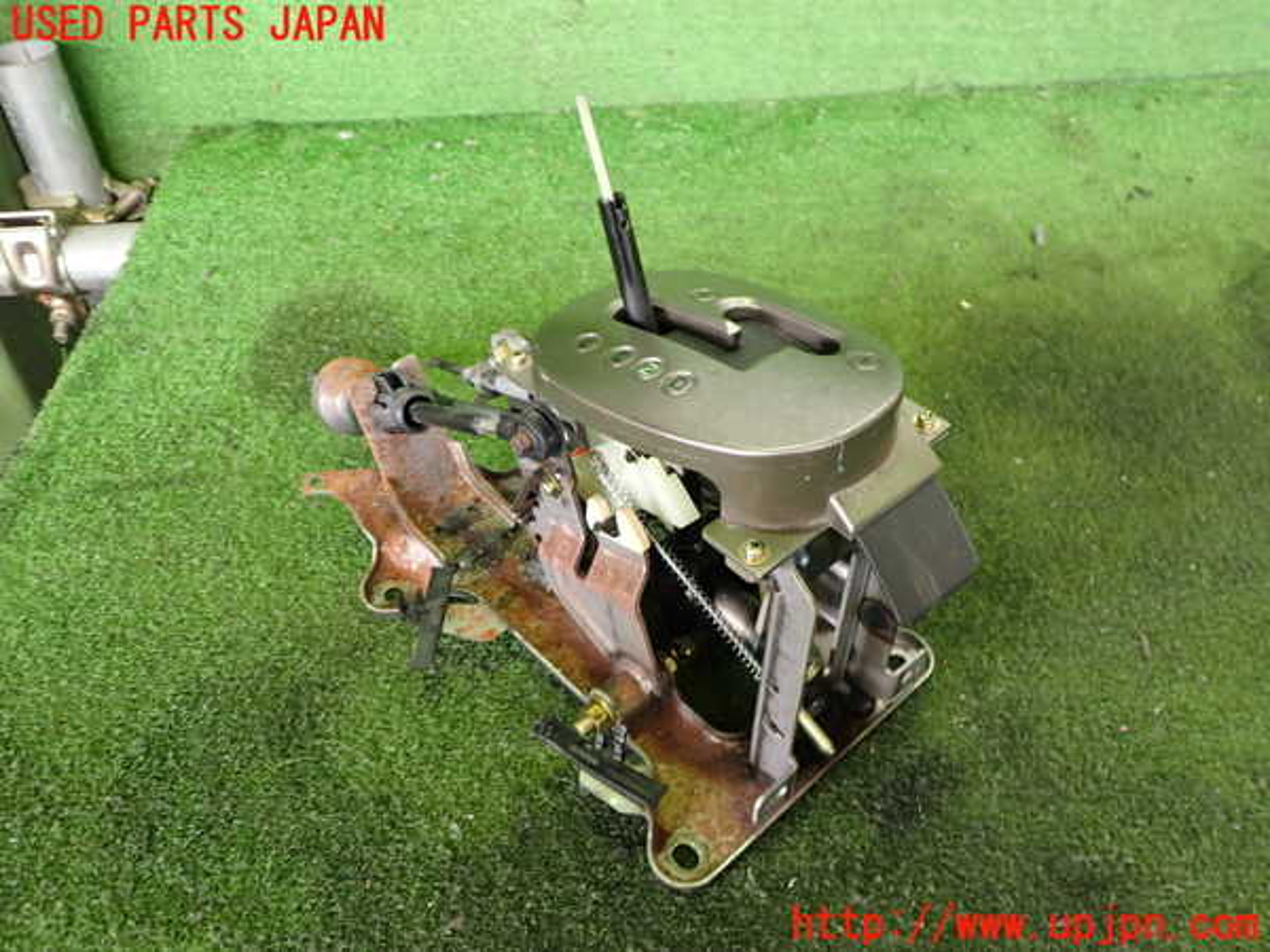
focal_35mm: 30
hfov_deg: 60.0
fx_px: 1101
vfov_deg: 46.8
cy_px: 476
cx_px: 635
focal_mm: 5.4
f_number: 2.3
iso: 320
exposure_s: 1/30
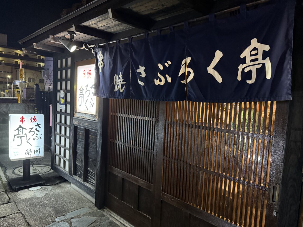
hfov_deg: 71.6
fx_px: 210
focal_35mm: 24
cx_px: 152
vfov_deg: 56.8
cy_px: 114
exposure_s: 1/33
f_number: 1.78
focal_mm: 6.76
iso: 1000
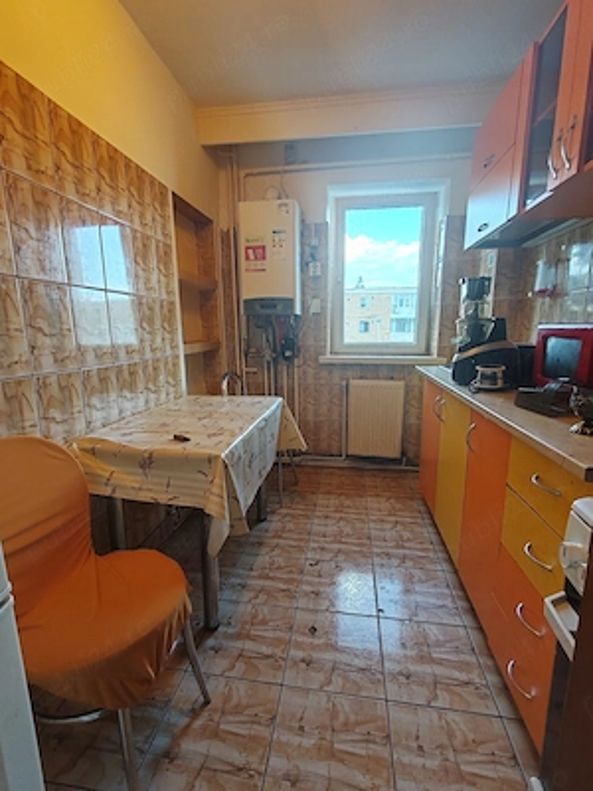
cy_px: 396
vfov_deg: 94.5
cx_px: 296
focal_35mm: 16
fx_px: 365
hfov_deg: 78.1
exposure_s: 1/33
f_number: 2.2
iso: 64
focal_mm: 1.96
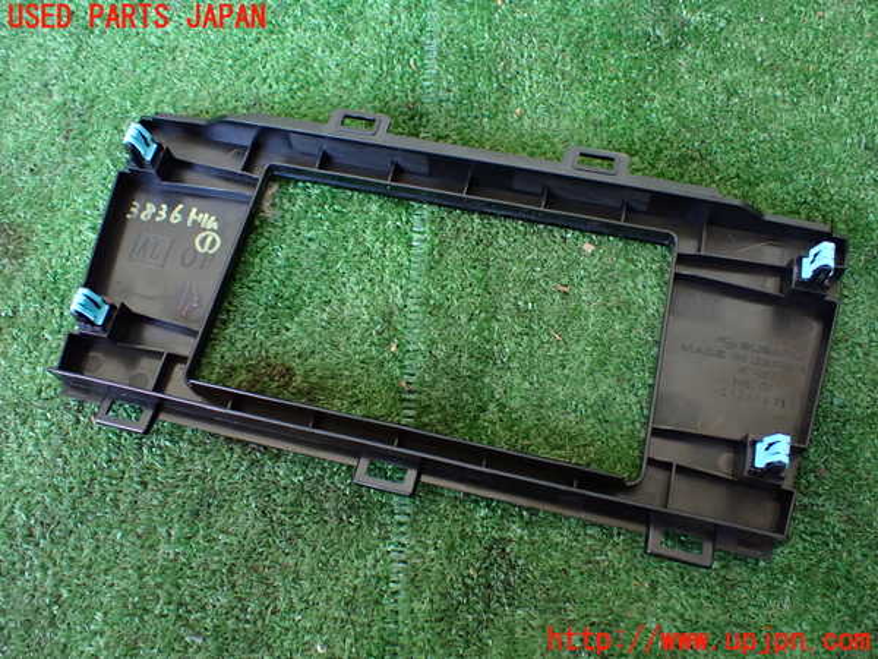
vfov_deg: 46.8
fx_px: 761
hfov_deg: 60.0
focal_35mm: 30
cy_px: 330
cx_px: 439
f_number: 2.3
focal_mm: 5.4
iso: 800
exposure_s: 1/125
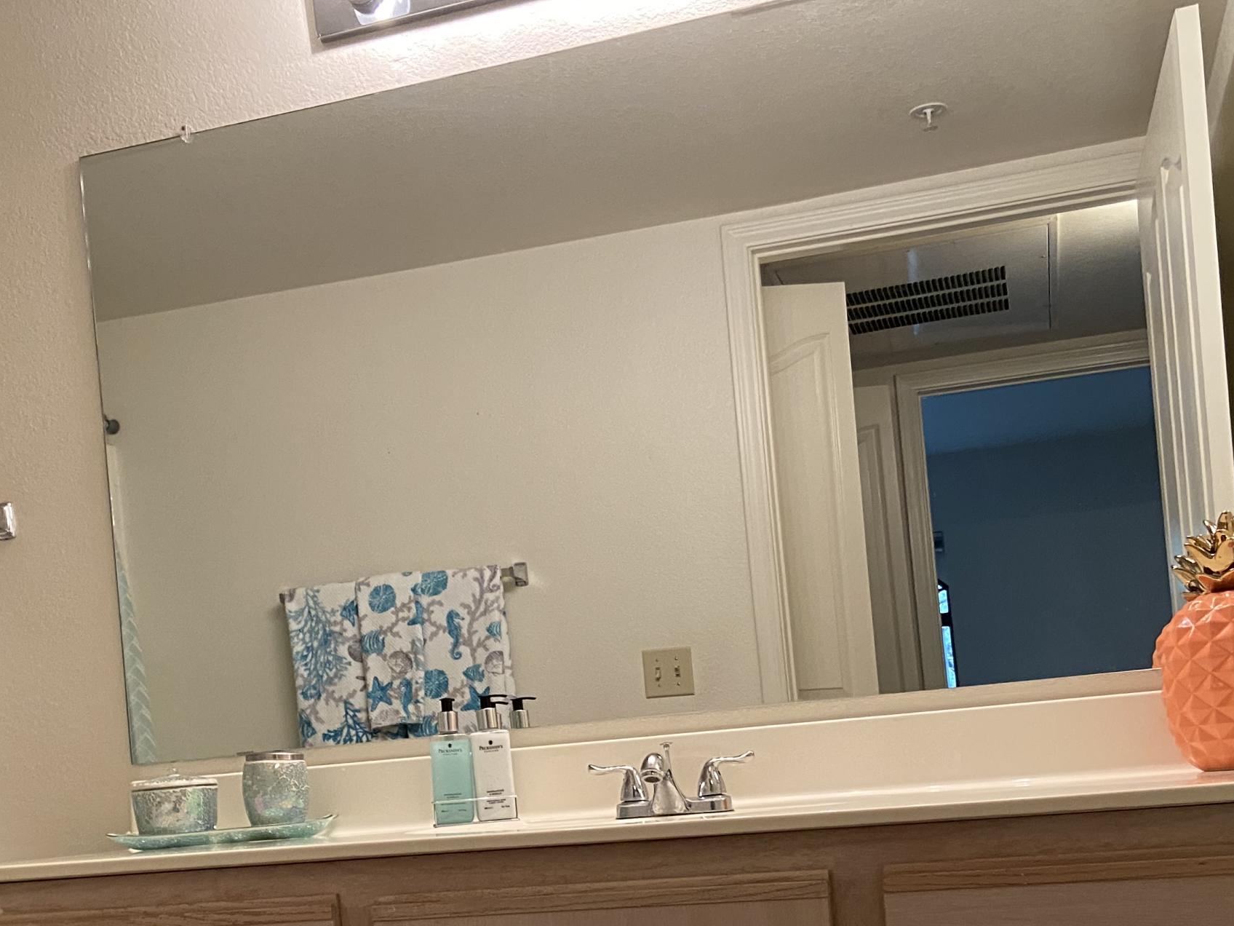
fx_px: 1640
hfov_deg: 41.1
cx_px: 509
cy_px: 784
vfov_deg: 30.5
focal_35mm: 46
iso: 200
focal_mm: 4.25
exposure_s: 1/60
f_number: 1.8
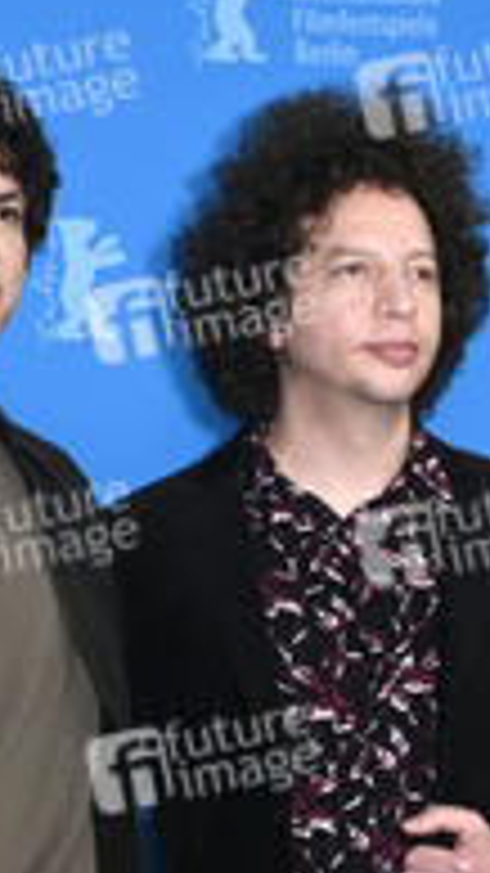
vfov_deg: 12.3
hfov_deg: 6.9
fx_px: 4046
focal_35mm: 175
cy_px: 648
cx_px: 533
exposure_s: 1/200
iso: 1000
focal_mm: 72
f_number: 5.6
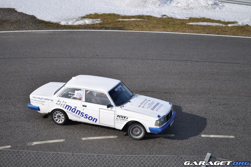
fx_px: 574
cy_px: 84
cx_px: 126
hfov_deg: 24.6
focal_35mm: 82
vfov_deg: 16.5
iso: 400
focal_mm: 55
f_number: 5.6
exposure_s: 1/1600
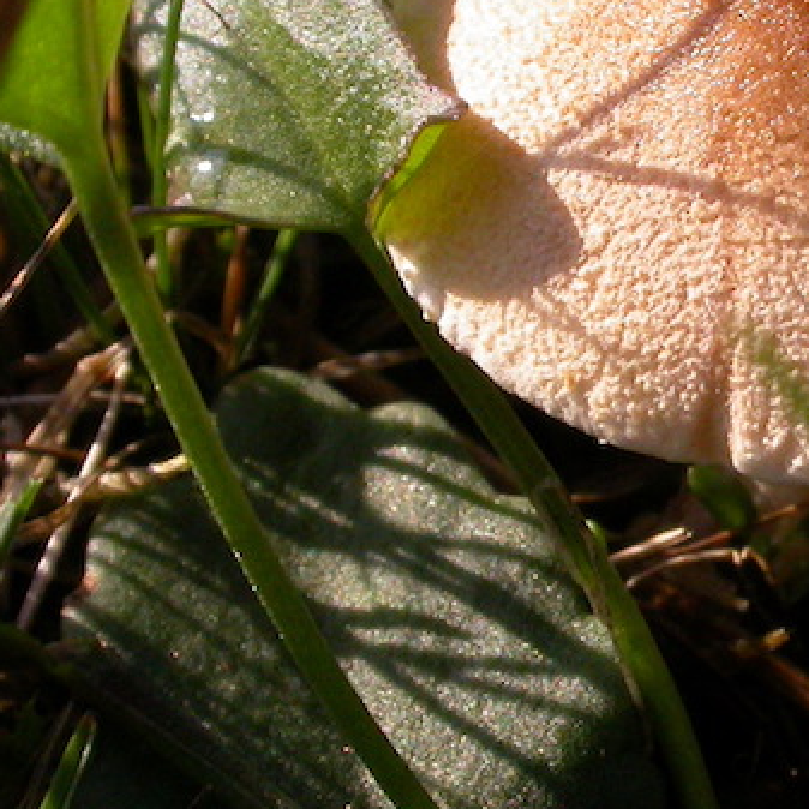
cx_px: 994
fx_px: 4997
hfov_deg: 9.1
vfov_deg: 9.3
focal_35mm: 189
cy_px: 335
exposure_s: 1/619
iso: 200
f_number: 7.2
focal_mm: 16.7
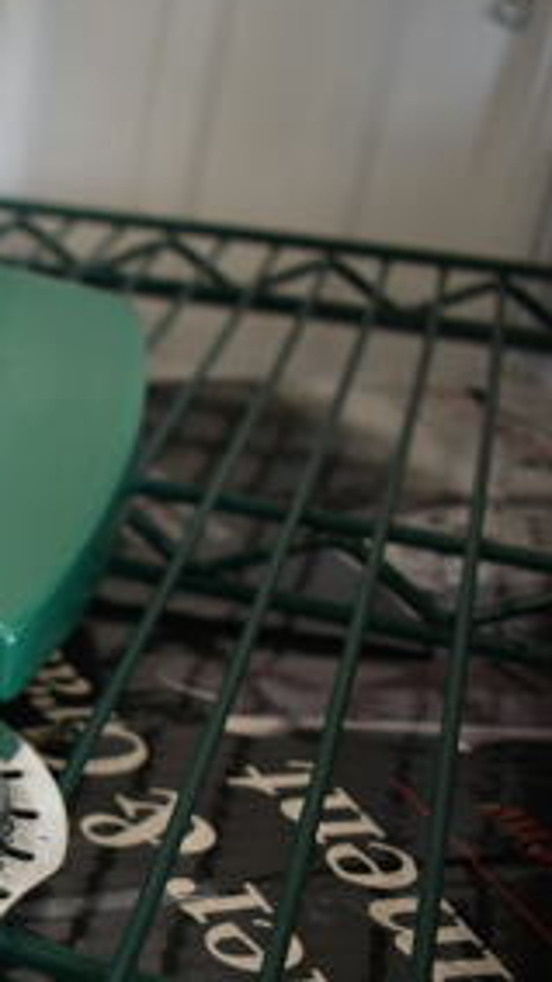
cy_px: 691
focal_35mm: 61
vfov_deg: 33.9
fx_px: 1589
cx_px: -385
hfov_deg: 16.9
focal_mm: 18
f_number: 3.5
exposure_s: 1/30
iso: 125
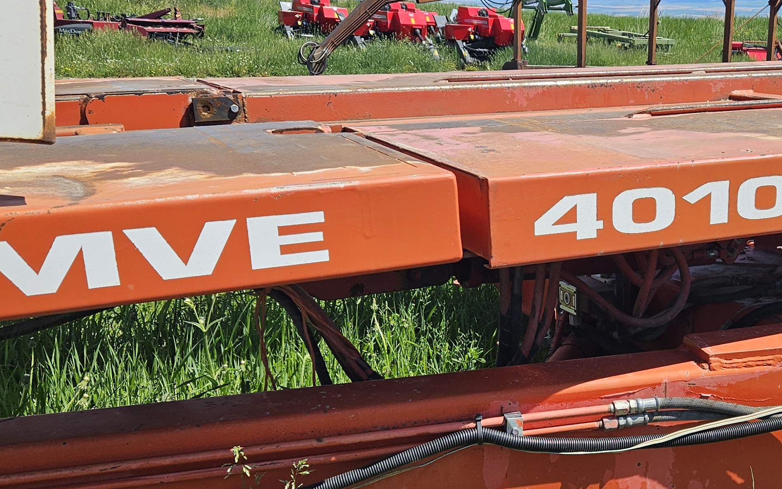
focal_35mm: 51
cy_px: 363
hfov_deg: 38.1
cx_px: 624
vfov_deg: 25.1
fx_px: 1087
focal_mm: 5.4
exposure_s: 1/1957
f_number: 1.8
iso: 25
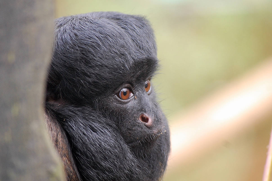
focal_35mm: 269
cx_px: 135
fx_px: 2028
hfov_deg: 7.7
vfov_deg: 5.1
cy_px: 89
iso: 800
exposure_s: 1/60
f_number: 5
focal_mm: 135
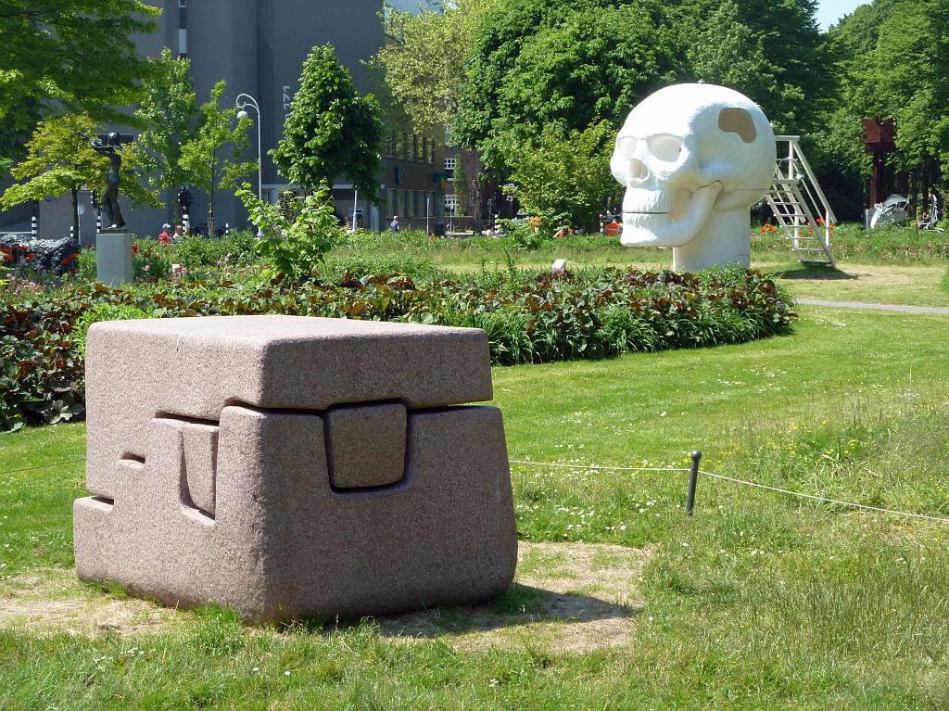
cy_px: 356
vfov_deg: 18.9
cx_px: 474
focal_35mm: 78
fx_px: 2137
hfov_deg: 25.0
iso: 80
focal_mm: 12.8
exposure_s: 1/200
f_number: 4.2
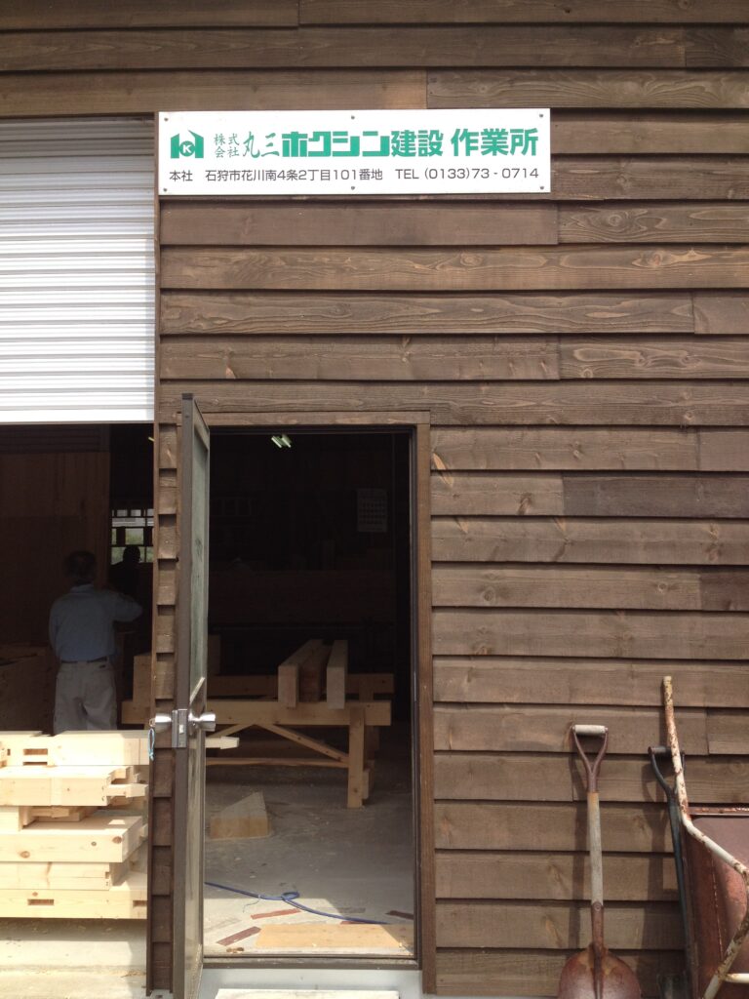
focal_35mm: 35
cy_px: 500
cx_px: 374
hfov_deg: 40.7
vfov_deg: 52.6
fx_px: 1010
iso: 64
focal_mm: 4.28
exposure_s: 1/1200
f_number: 2.4
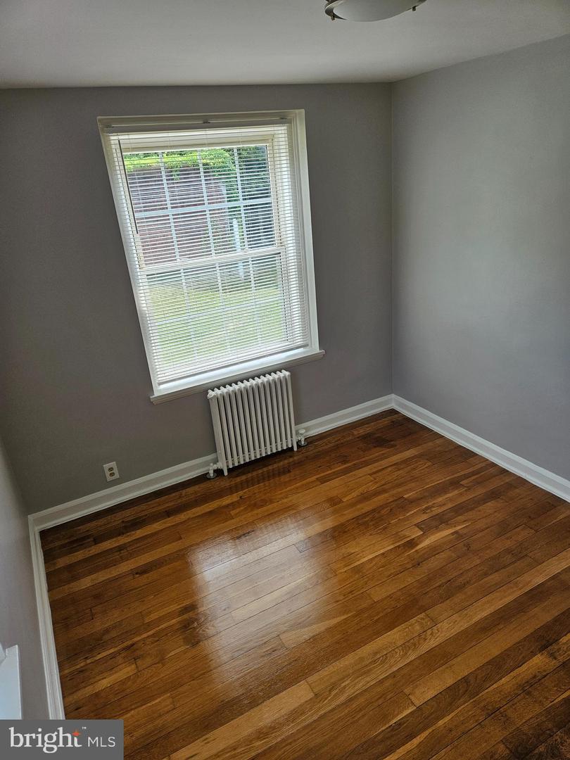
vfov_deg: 73.9
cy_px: 380
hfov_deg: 58.9
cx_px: 285
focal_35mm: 23
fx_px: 505
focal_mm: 5.4
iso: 40
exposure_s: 1/208
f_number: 1.8
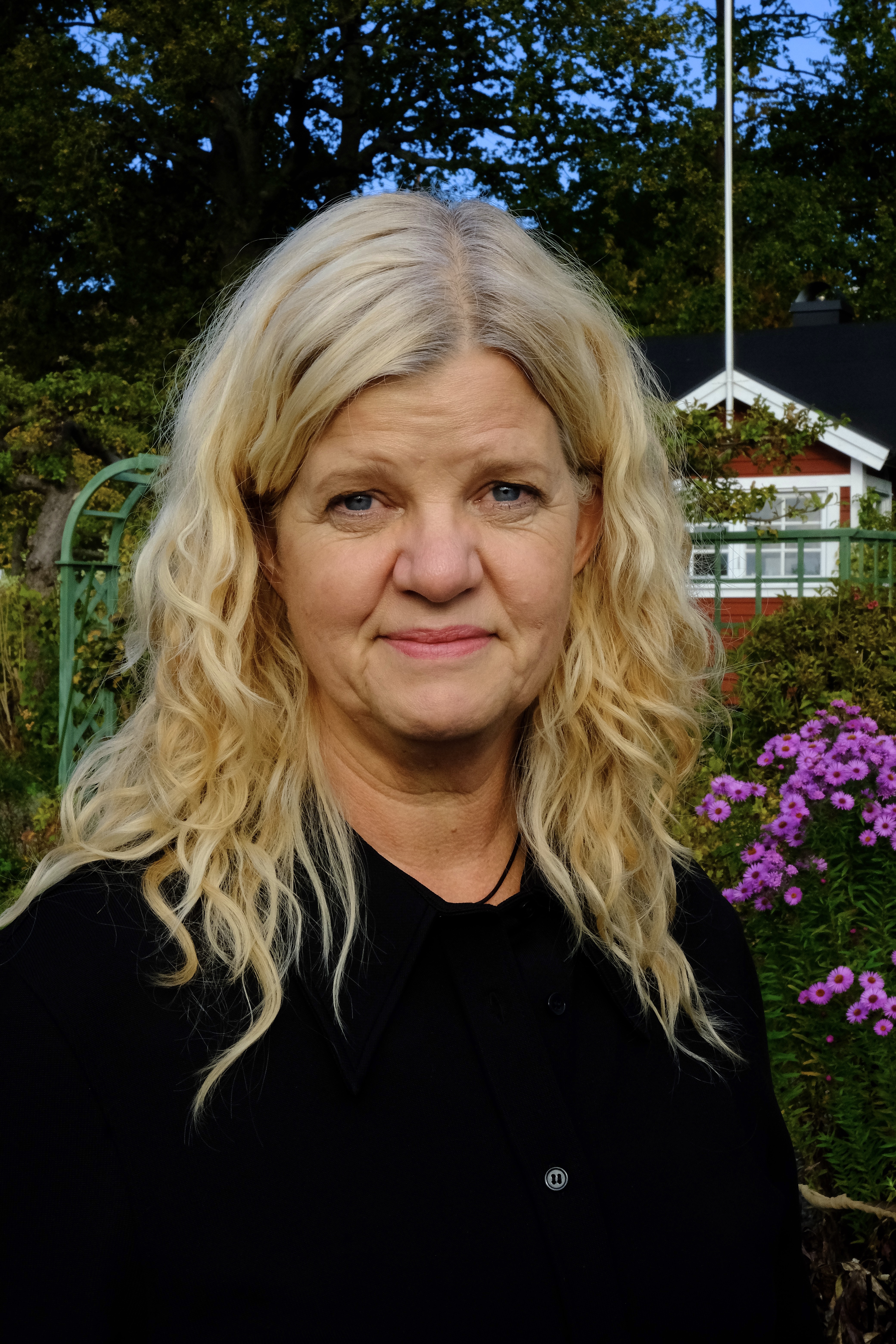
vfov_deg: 36.9
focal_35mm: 54
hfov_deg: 25.1
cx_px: 448
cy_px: 672
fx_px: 2016
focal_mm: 35.8
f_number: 22
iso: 1600
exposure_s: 1/250
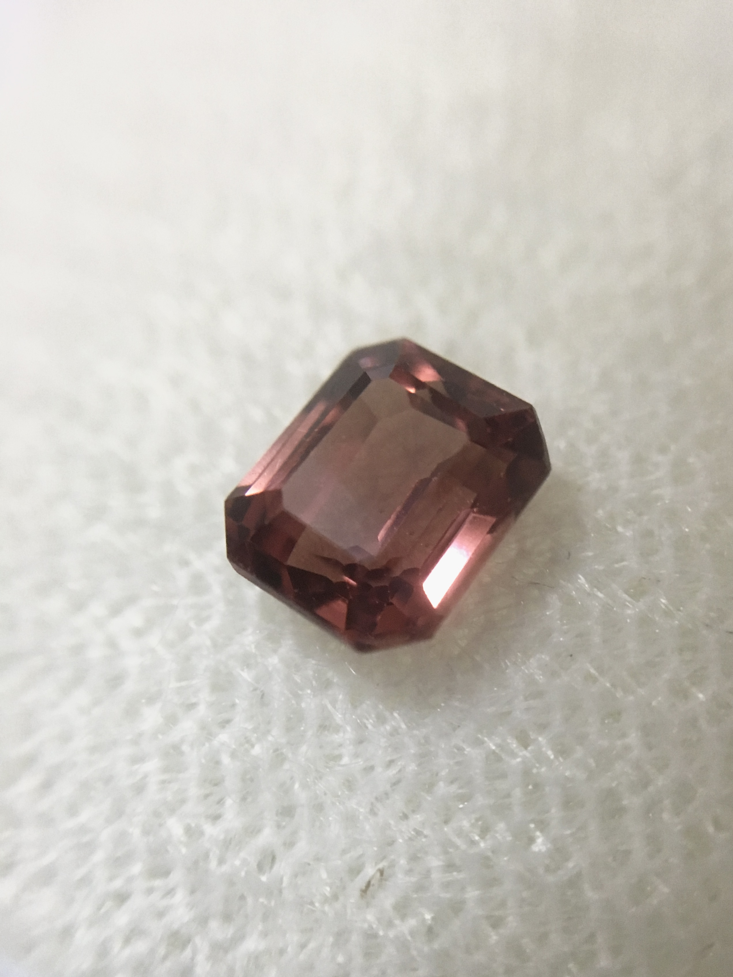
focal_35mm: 29
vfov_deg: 61.7
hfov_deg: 48.2
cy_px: 488
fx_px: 819
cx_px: 366
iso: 200
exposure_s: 1/20
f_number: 2.2
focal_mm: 4.15
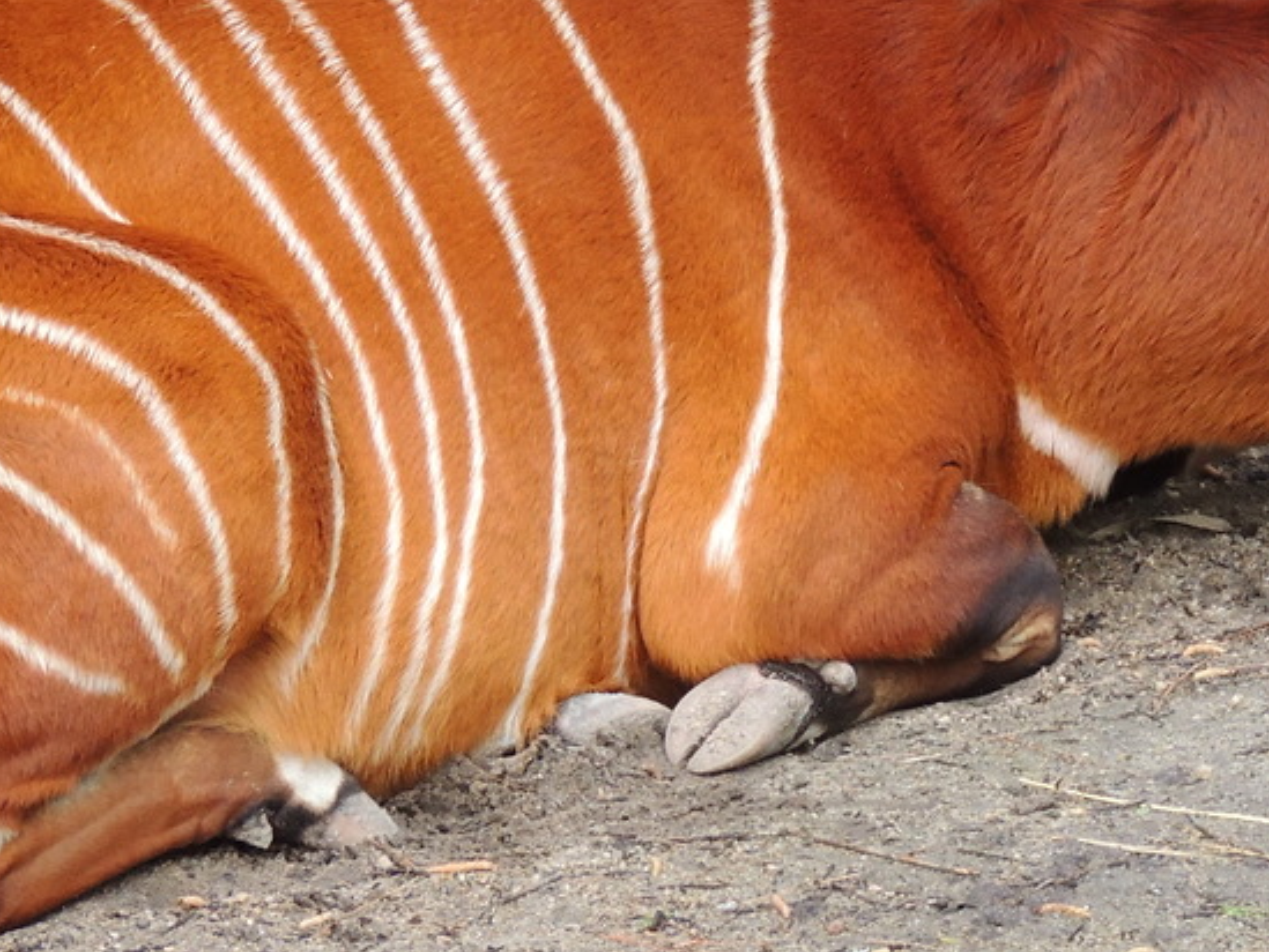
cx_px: 784
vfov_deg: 2.6
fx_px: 21377
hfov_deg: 3.4
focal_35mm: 583
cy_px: 141
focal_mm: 44.5
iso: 320
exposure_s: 1/200
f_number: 4.7
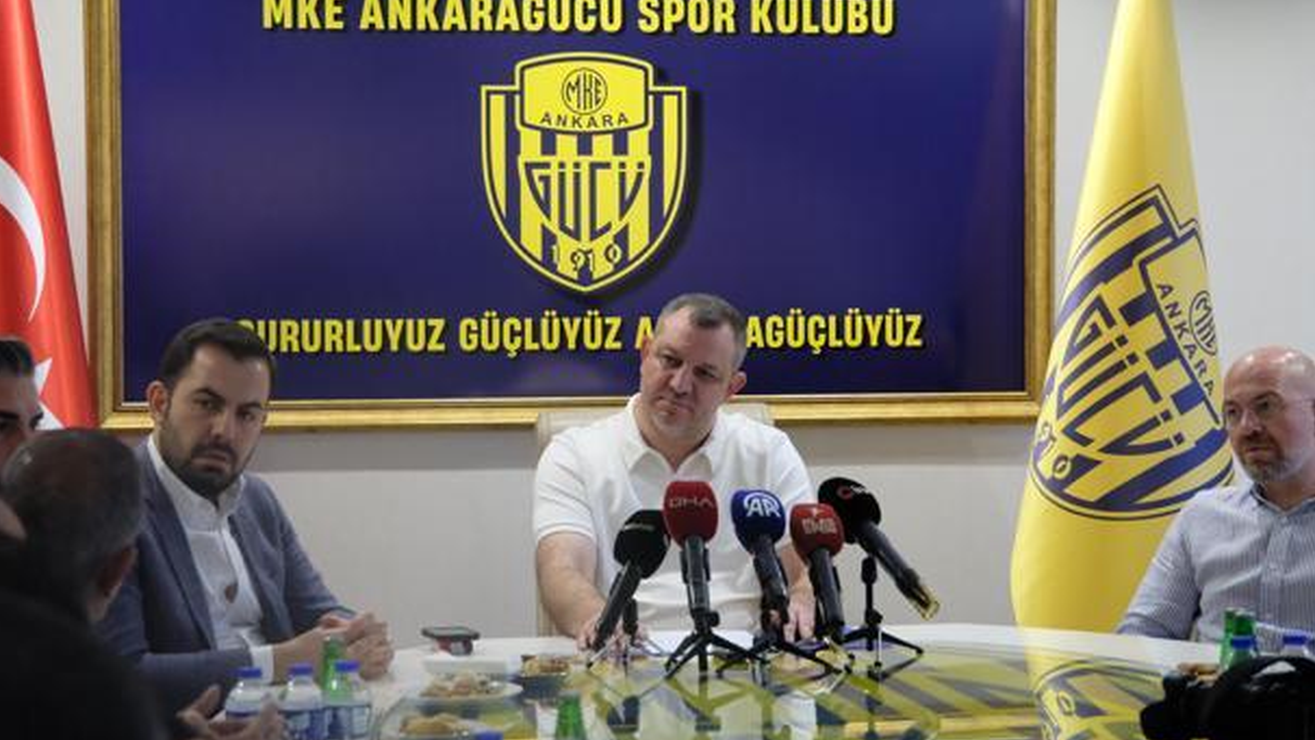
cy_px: 336
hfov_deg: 25.3
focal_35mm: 84
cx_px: 650
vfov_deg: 14.4
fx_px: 2929
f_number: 4
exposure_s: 1/160
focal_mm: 52.5
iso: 6400
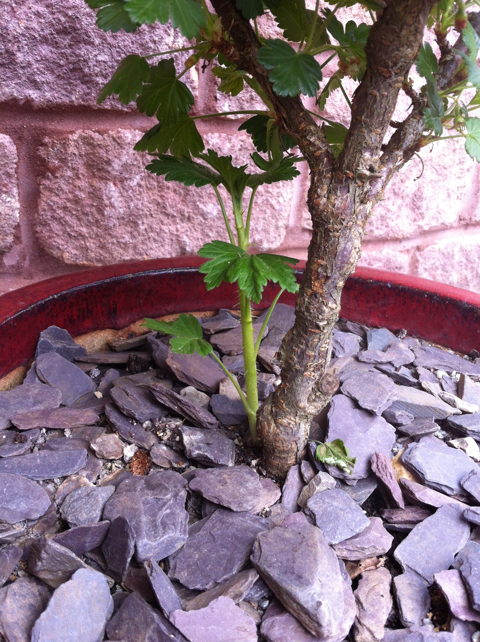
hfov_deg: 39.6
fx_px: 667
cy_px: 317
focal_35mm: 36
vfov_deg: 51.4
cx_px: 242
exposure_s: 1/60
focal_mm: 3.85
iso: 80
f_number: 2.8
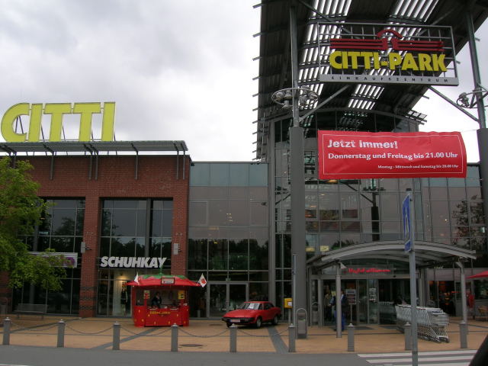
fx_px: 479
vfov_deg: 41.8
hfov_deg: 54.0
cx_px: 244
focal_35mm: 34
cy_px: 183
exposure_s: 1/132
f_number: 4.9
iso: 50
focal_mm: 5.7
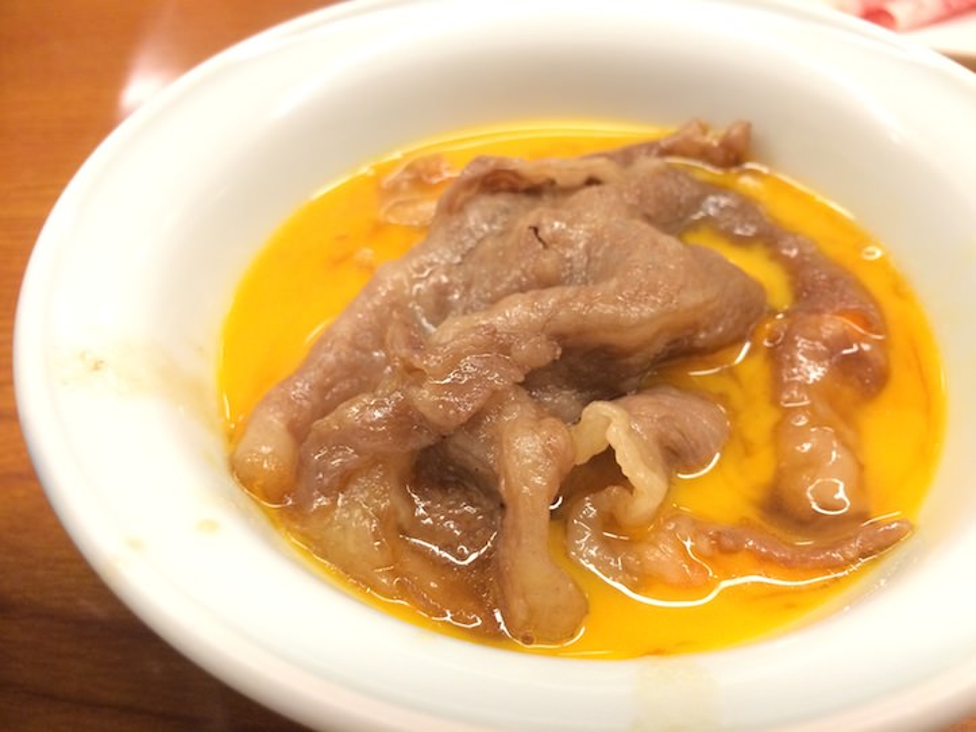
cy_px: 366
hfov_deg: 60.0
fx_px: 846
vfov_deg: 46.8
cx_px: 488
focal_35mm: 30
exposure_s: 1/33
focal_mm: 4.12
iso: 320
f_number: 2.2
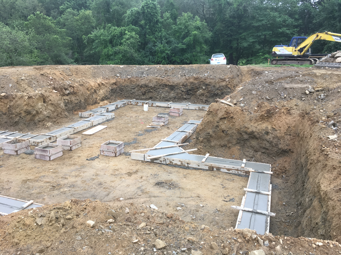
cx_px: 170
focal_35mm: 29
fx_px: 286
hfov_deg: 61.7
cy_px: 128
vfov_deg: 48.2
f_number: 2.2
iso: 25
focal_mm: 4.15
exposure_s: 1/126
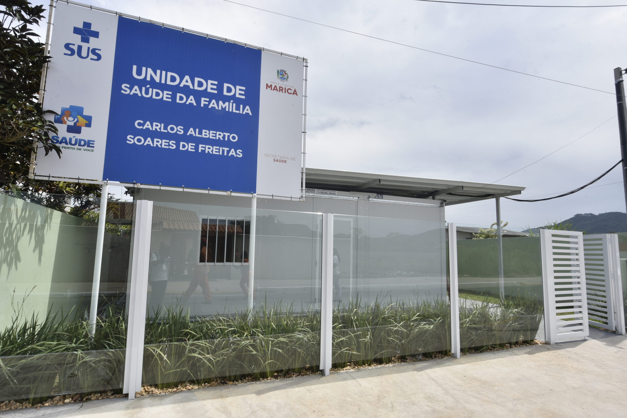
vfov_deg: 61.9
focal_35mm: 20
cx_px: 314
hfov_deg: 84.0
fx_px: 348
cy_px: 209
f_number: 16
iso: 200
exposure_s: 1/125
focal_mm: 20
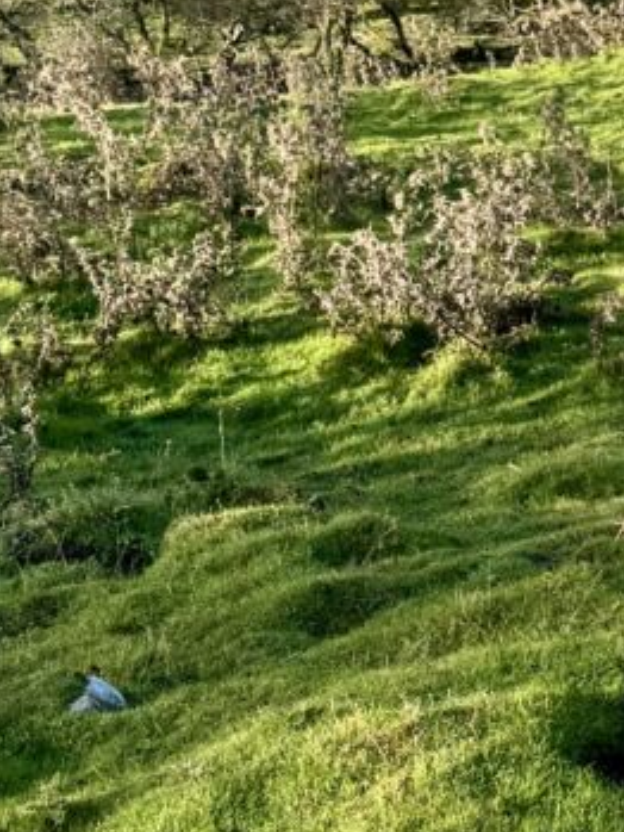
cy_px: 55
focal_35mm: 110
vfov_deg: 17.6
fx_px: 2642
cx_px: 915
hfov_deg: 12.8
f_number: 1.78
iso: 80
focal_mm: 6.76
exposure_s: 1/938
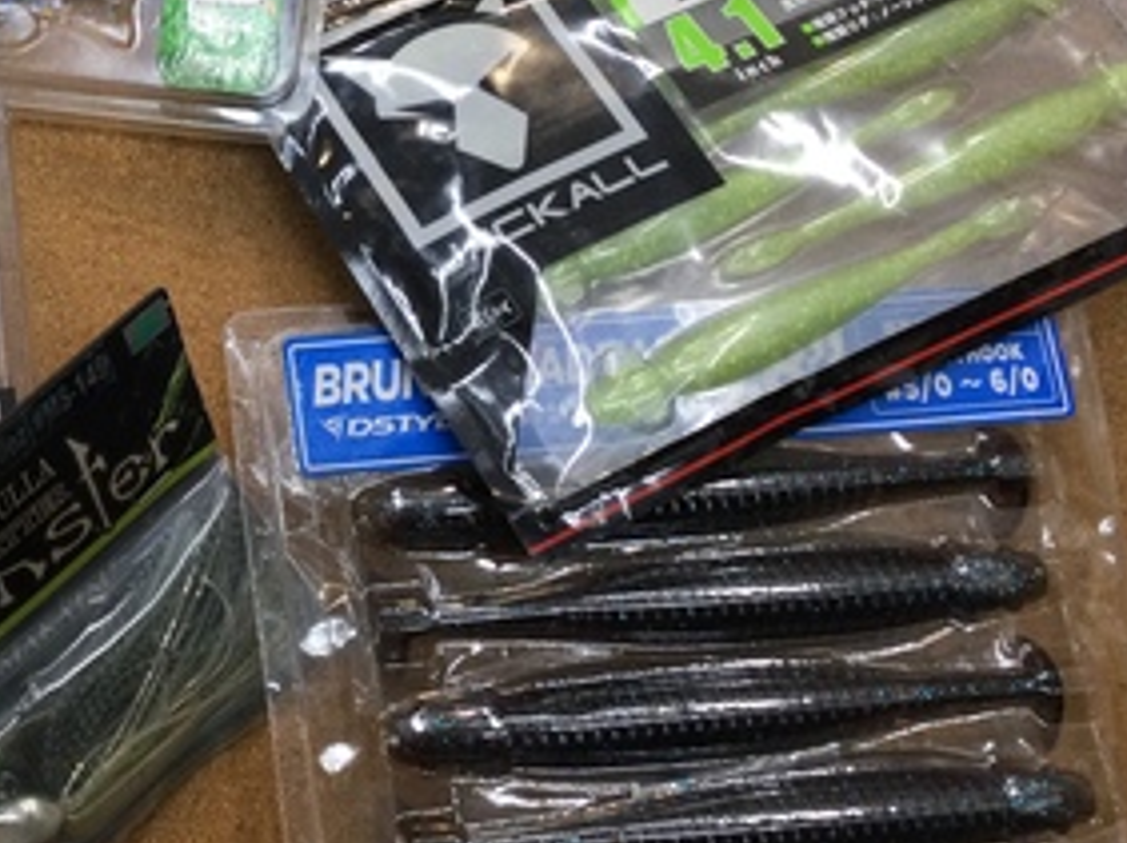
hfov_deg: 27.9
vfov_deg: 21.9
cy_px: 172
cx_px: 36
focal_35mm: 66
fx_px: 2147
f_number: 2.4
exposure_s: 1/40
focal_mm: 3.3
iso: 25
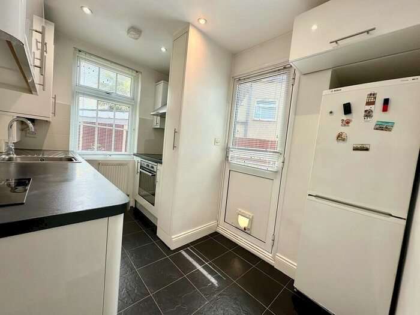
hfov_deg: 102.1
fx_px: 170
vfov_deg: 85.7
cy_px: 158
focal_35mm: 14
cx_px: 210
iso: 40
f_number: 2.2
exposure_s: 1/155
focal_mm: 2.22
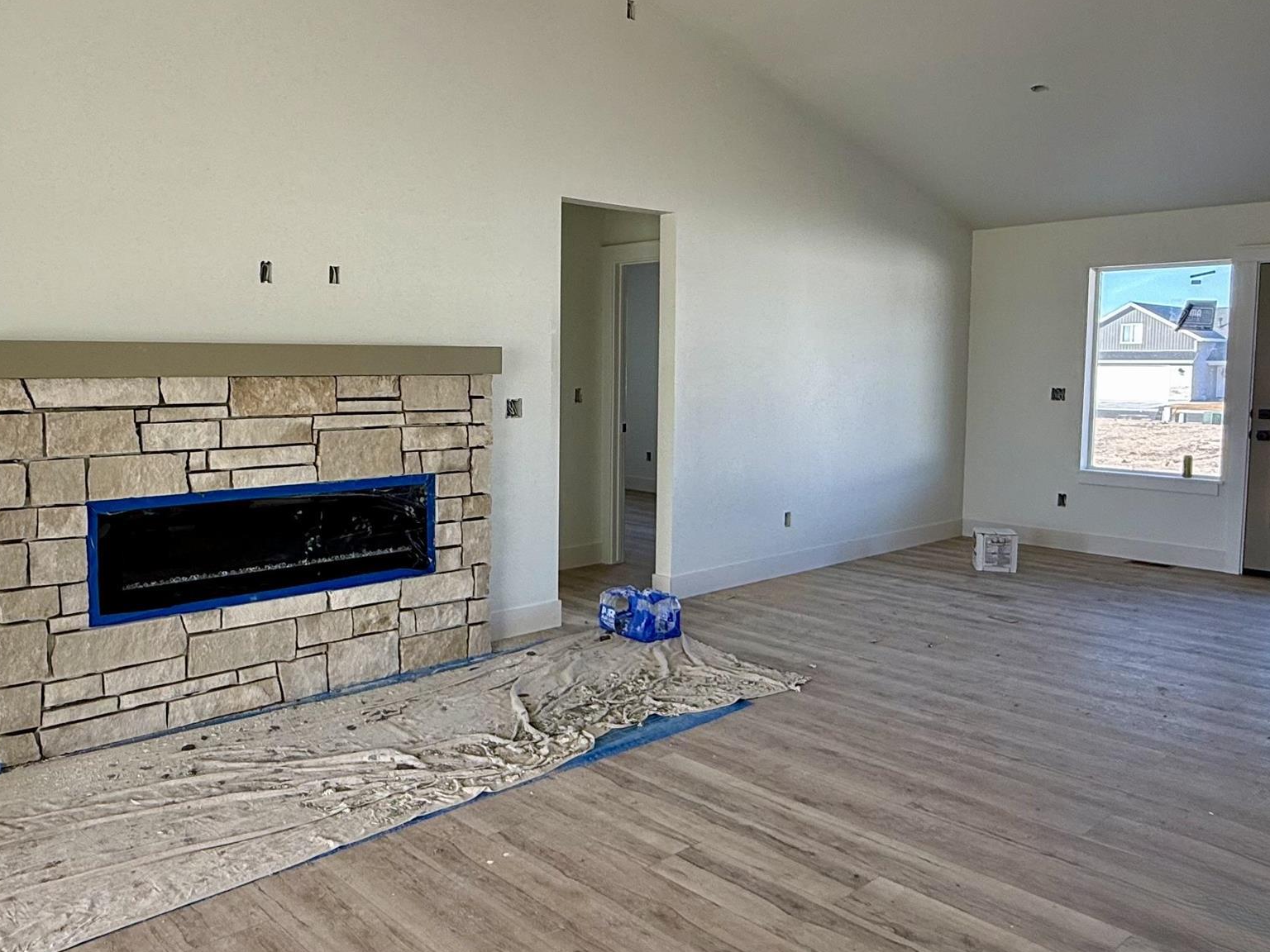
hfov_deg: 63.1
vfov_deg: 49.7
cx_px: 533
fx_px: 1027
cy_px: 432
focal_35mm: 28
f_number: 2.2
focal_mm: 2.22
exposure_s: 1/99
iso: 50
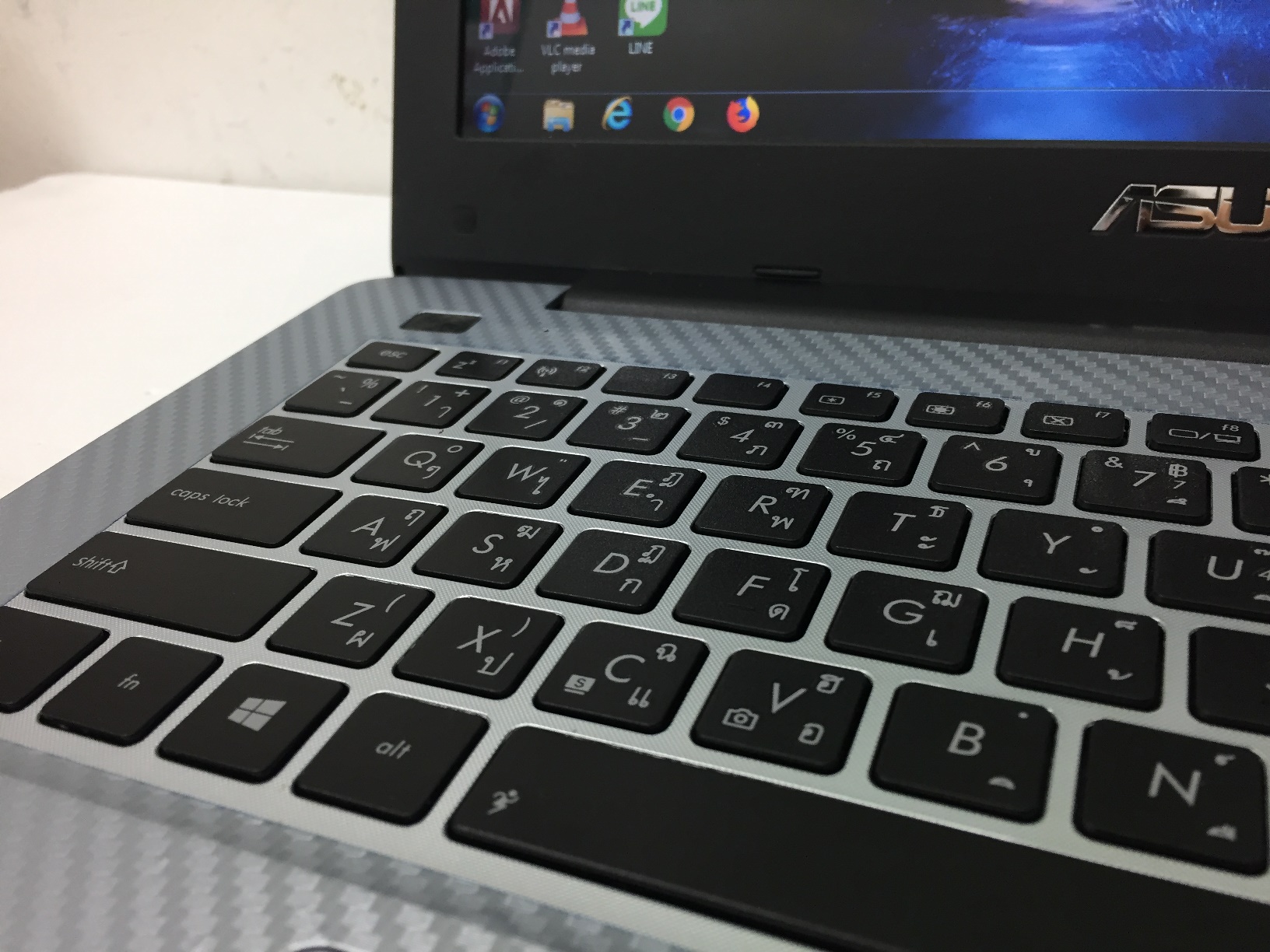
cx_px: 635
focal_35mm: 29
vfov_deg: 48.2
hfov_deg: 61.7
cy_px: 476
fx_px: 1064
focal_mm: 4.15
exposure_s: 1/33
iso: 100
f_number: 2.2
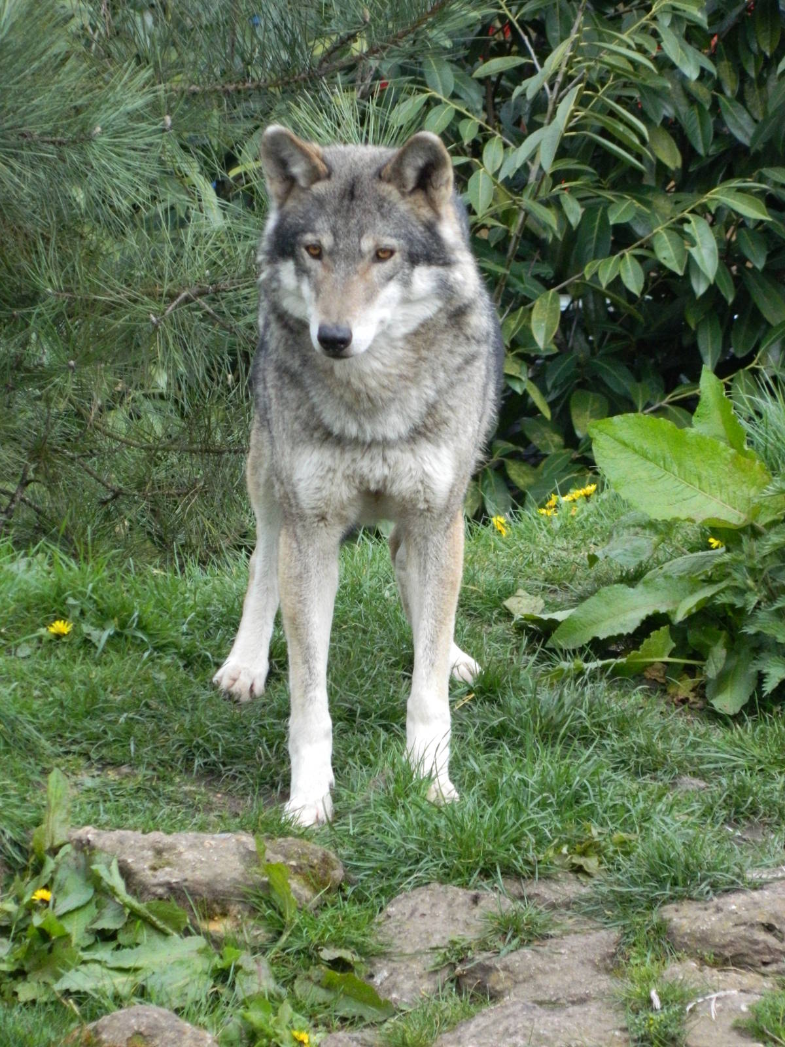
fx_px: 14060
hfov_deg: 3.2
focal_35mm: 465
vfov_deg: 4.3
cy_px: 524
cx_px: 392
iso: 450
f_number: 5.7
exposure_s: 1/125
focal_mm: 83.7
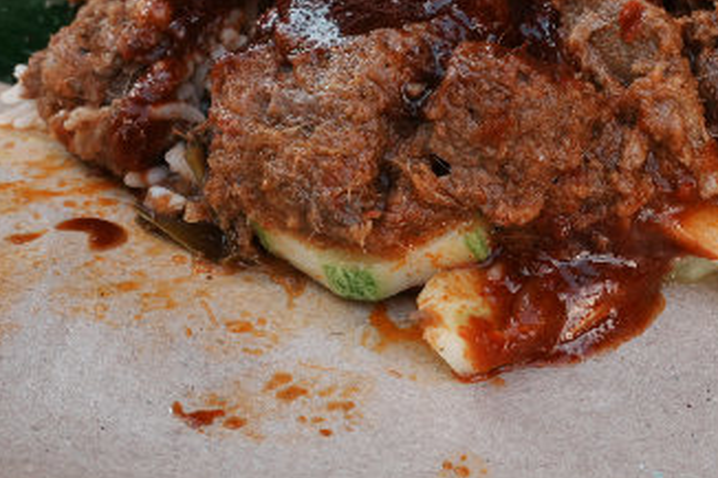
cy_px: 69
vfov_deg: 24.0
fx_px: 1101
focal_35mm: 55
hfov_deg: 35.5
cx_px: 522
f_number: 8
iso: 250
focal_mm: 15
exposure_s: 1/100
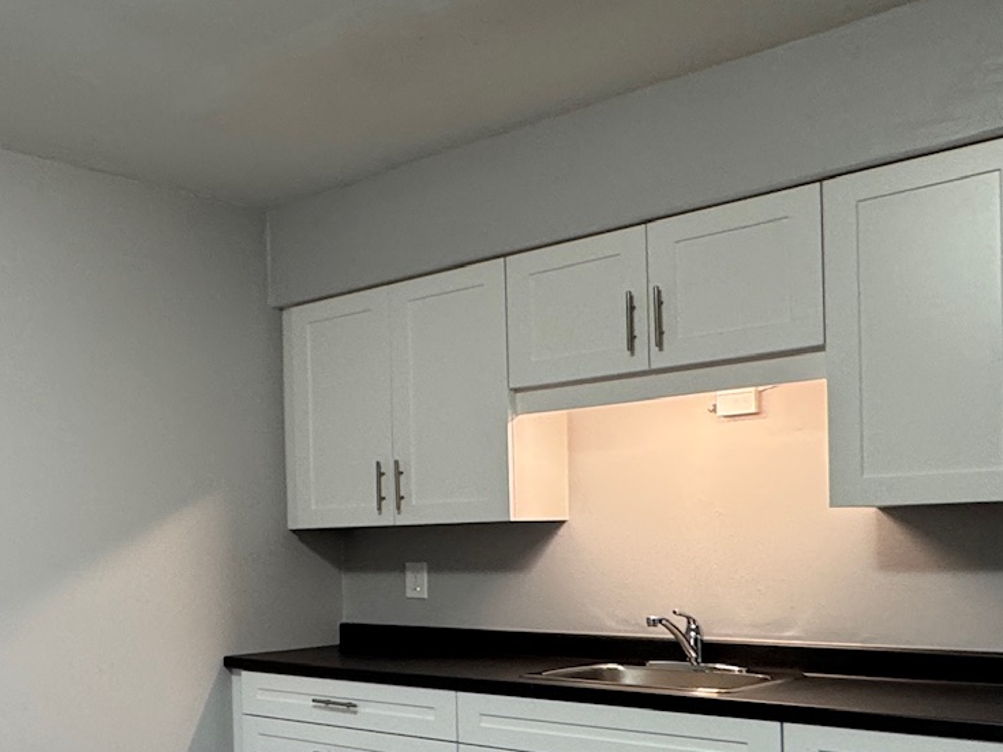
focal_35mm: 39
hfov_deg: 41.3
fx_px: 1130
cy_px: 565
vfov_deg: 36.0
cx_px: -14
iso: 250
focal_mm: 2.22
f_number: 2.2
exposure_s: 1/60
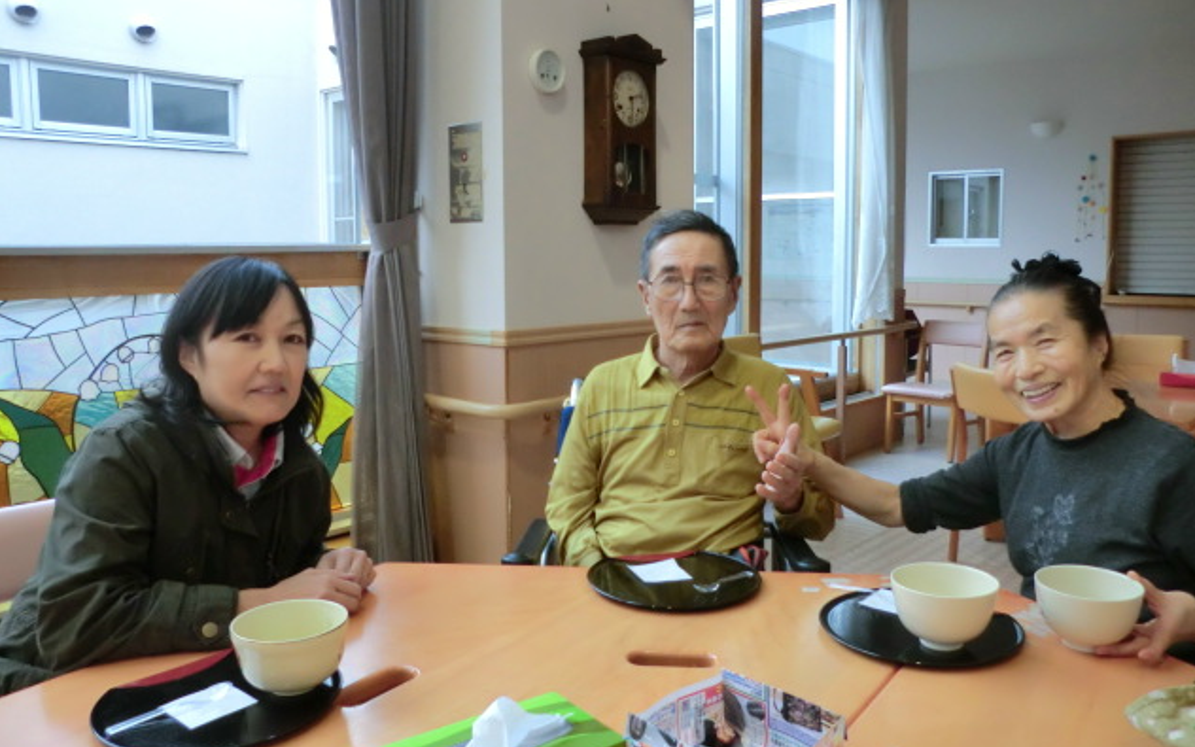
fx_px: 944
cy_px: 346
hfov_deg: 64.6
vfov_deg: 43.1
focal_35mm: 29
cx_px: 603
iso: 200
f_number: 3.2
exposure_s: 1/60
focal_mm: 4.9
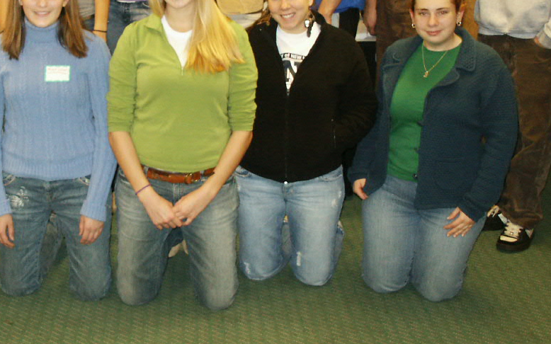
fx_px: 1021
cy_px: 41
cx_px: 149
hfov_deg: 29.8
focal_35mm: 68
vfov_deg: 18.8
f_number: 3
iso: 200
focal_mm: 8.05
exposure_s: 1/45
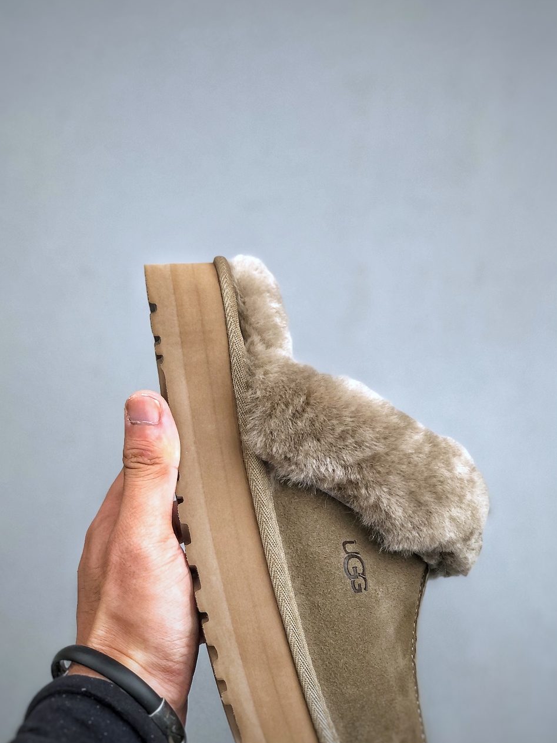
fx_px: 1395
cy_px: 384
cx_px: 261
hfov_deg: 22.6
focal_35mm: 65
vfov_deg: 29.8
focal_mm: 6.6
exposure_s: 1/50
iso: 20
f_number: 2.8
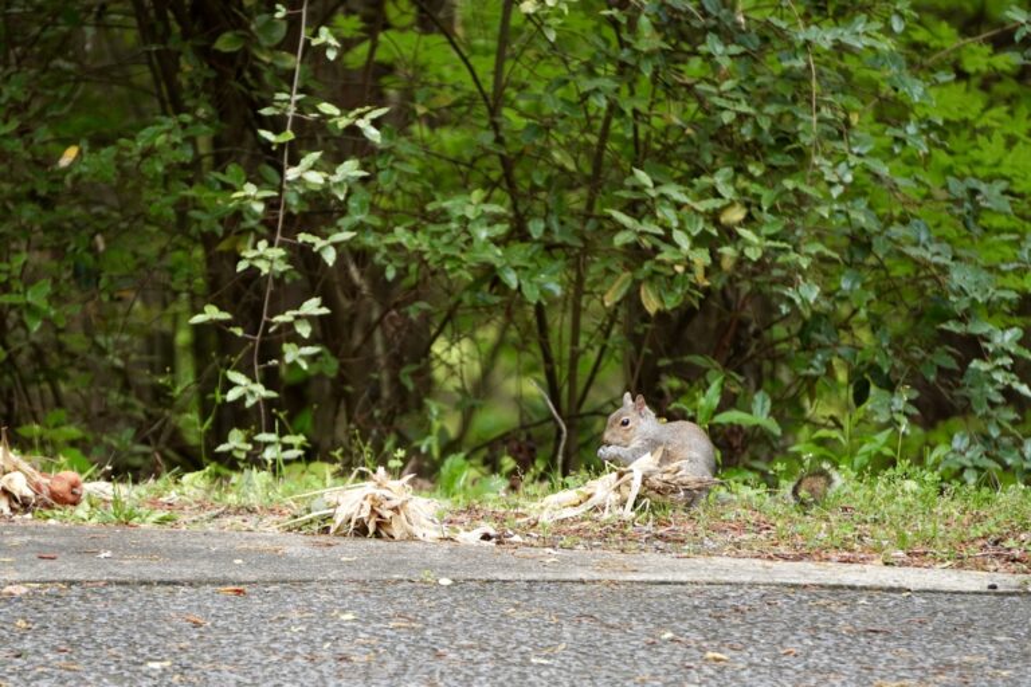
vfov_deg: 4.4
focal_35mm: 315
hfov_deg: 6.5
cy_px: 344
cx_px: 516
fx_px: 9021
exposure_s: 1/400
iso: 500
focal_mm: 210
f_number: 6.3
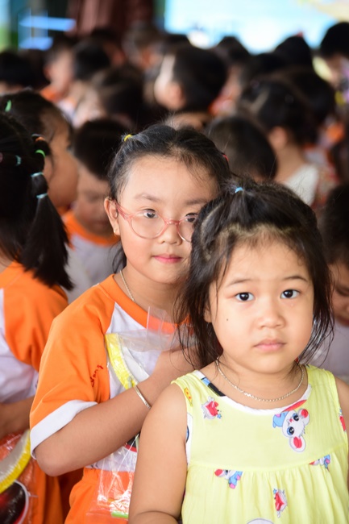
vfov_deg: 18.3
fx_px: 1629
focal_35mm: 112
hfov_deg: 12.2
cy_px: 262
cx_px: 174
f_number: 4
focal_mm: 112
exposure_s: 1/60
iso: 500
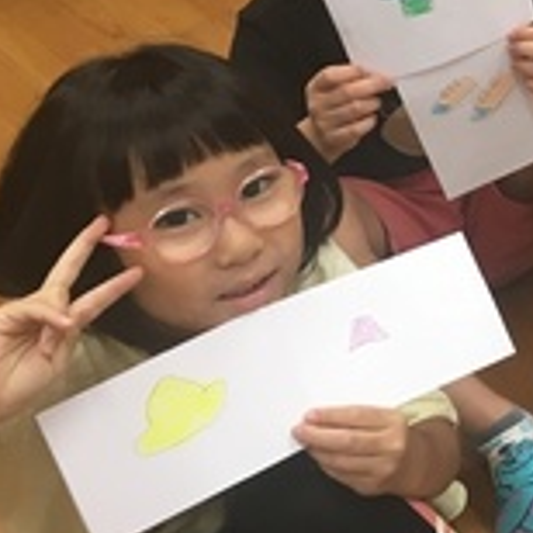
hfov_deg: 16.9
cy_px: 26
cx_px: 869
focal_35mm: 90
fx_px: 1568
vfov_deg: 18.9
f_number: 2.2
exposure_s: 1/30
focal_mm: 4.15
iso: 64
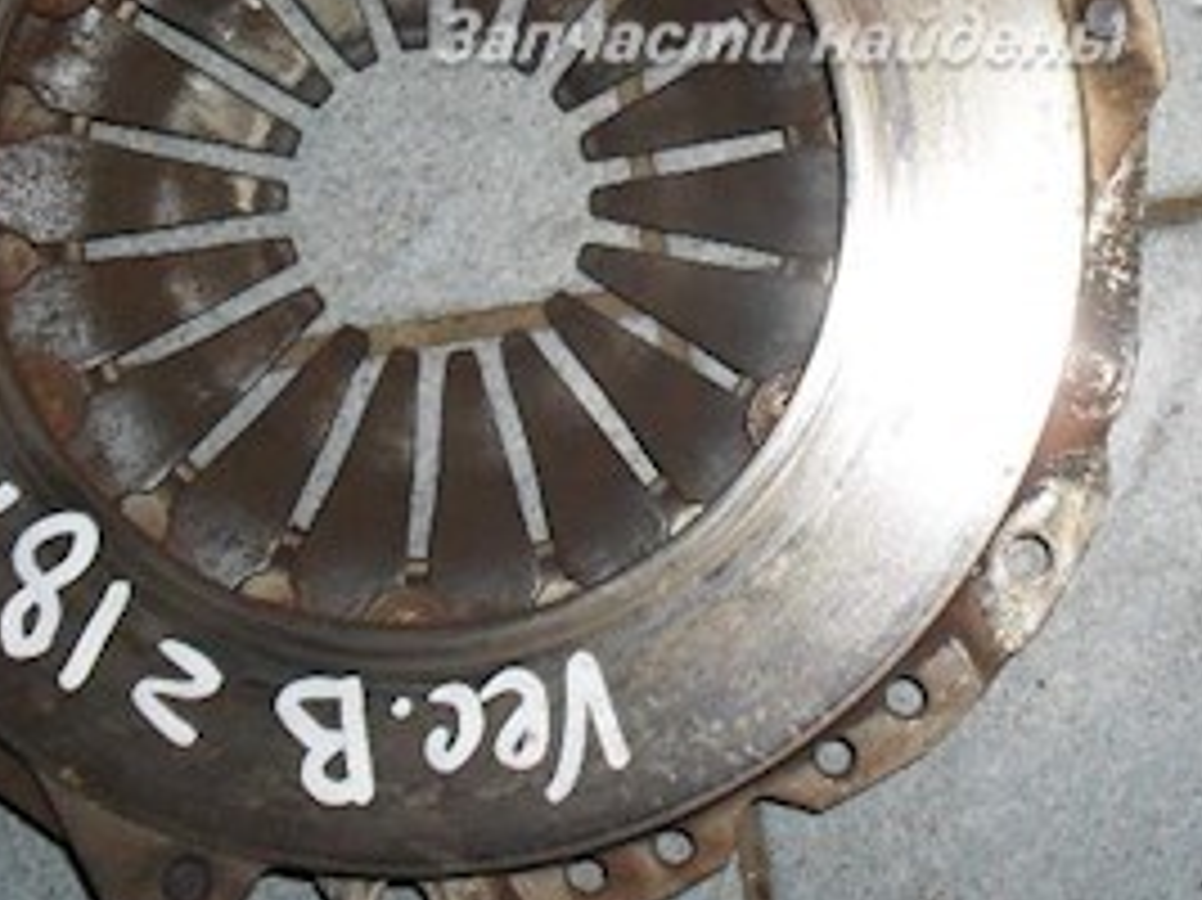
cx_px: 950
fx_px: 2915
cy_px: -90
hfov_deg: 23.0
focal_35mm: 84
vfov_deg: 17.0
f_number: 3.2
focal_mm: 6.3
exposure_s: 1/45
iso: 200
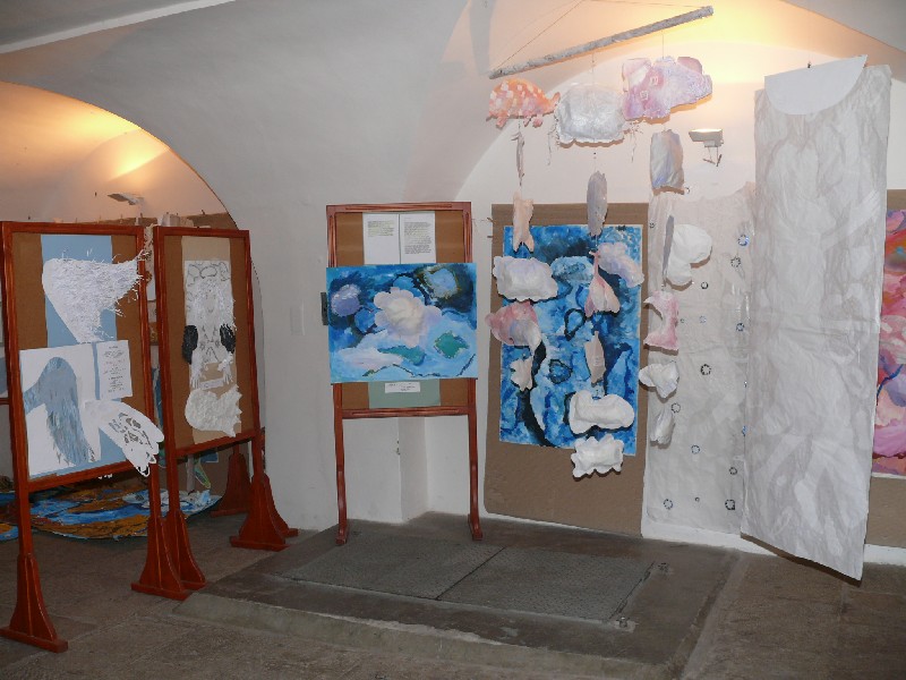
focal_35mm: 35
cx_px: 453
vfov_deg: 40.7
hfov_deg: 52.6
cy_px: 340
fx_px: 916
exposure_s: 1/30
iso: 100
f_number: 2.8
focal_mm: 7.5
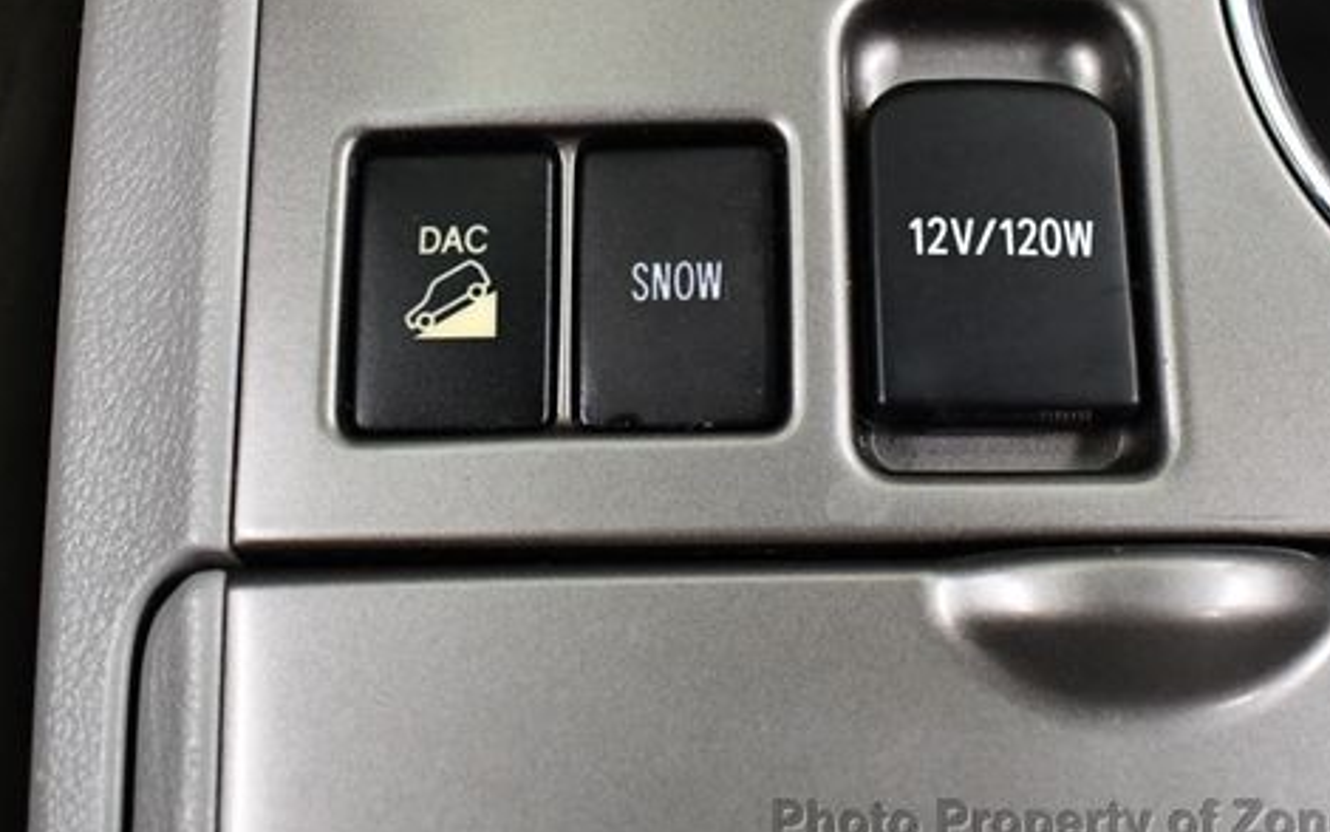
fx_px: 1813
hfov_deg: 40.2
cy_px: 272
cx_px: 739
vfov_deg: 25.7
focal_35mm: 50
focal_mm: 18
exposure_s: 1/125
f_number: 3.5
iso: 3200
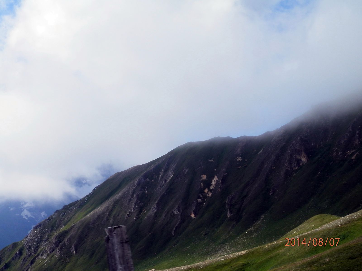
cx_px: 181
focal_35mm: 45
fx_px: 471
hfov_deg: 42.1
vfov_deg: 32.2
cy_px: 136
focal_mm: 8
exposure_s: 1/1000
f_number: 3.8
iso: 80
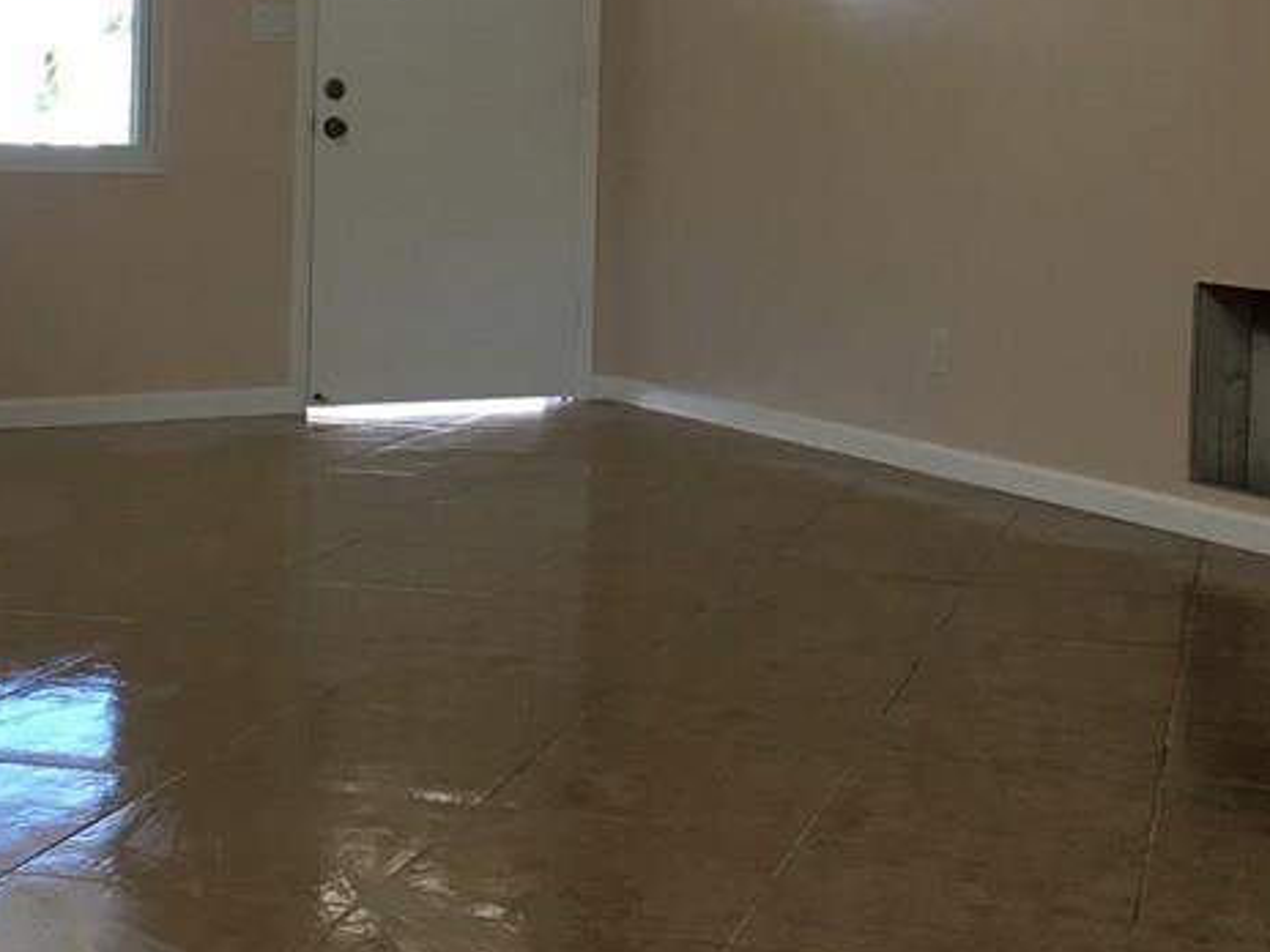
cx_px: 755
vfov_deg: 22.6
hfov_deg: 30.2
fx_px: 2348
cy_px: 175
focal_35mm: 64
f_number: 2.2
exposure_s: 1/30
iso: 25
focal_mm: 4.15
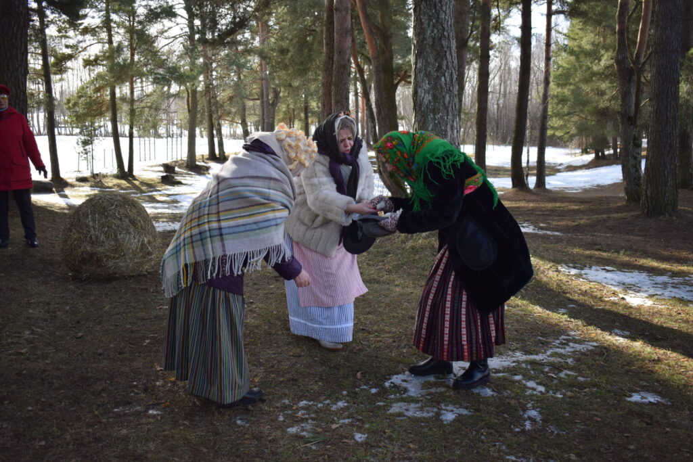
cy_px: 231
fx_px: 722
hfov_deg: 51.3
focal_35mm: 38
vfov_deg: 35.5
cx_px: 346
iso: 500
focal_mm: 25
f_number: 4
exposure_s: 1/1000
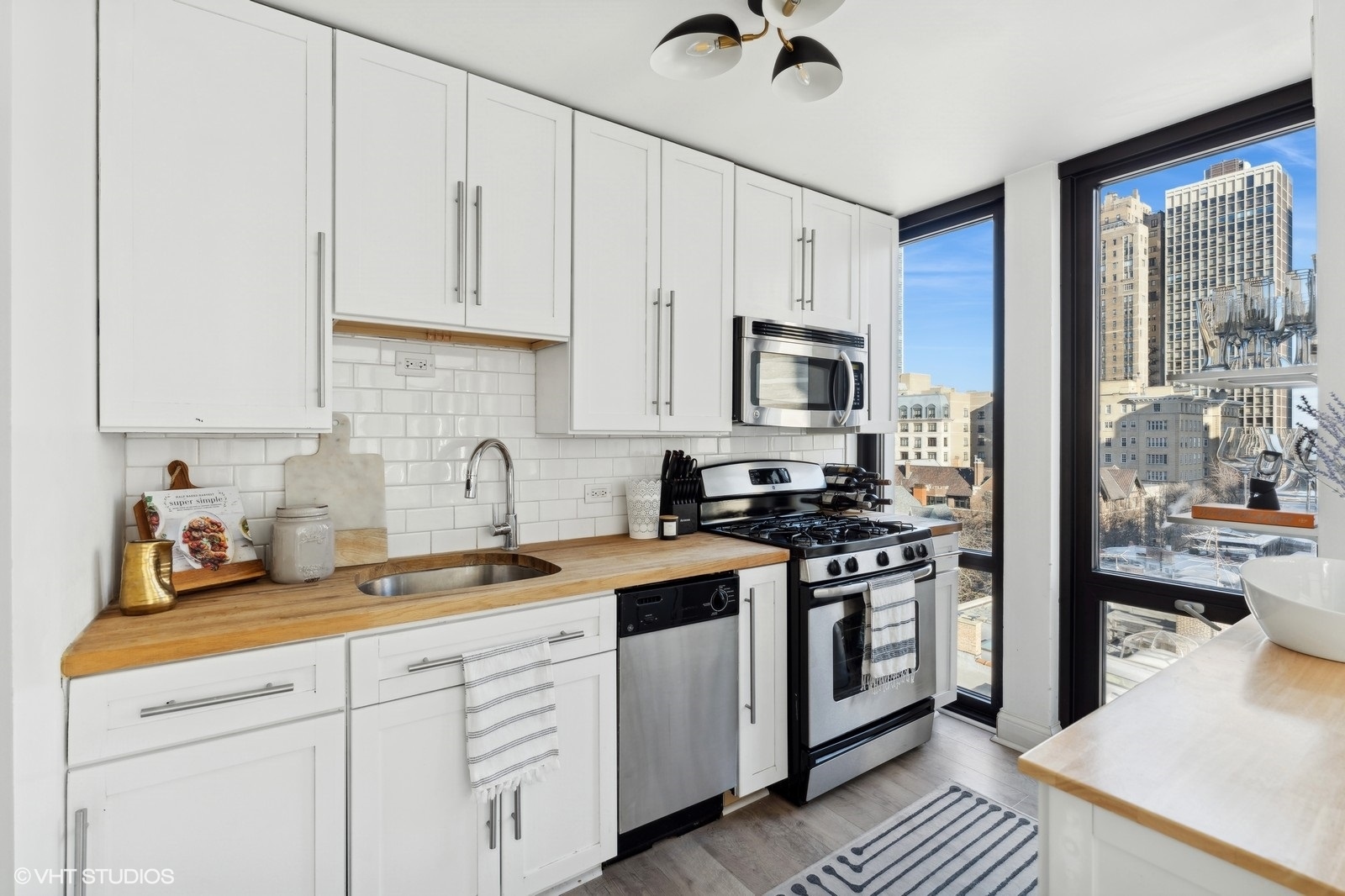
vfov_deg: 73.7
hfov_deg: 96.7
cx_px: 672
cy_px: 448
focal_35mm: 16
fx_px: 598
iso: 320
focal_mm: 16
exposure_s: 1/125
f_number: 8
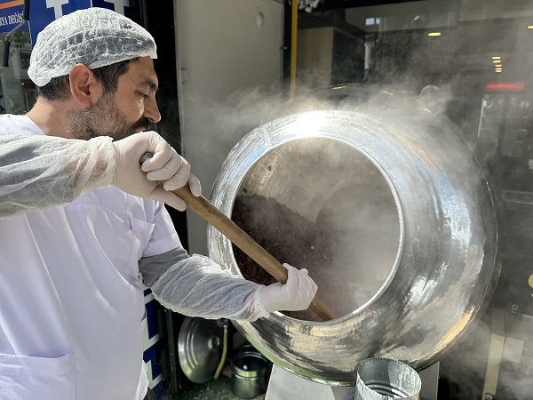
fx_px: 370
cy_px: 200
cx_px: 266
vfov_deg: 56.8
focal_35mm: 24
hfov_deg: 71.6
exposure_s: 1/1321
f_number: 1.78
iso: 80
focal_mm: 6.86
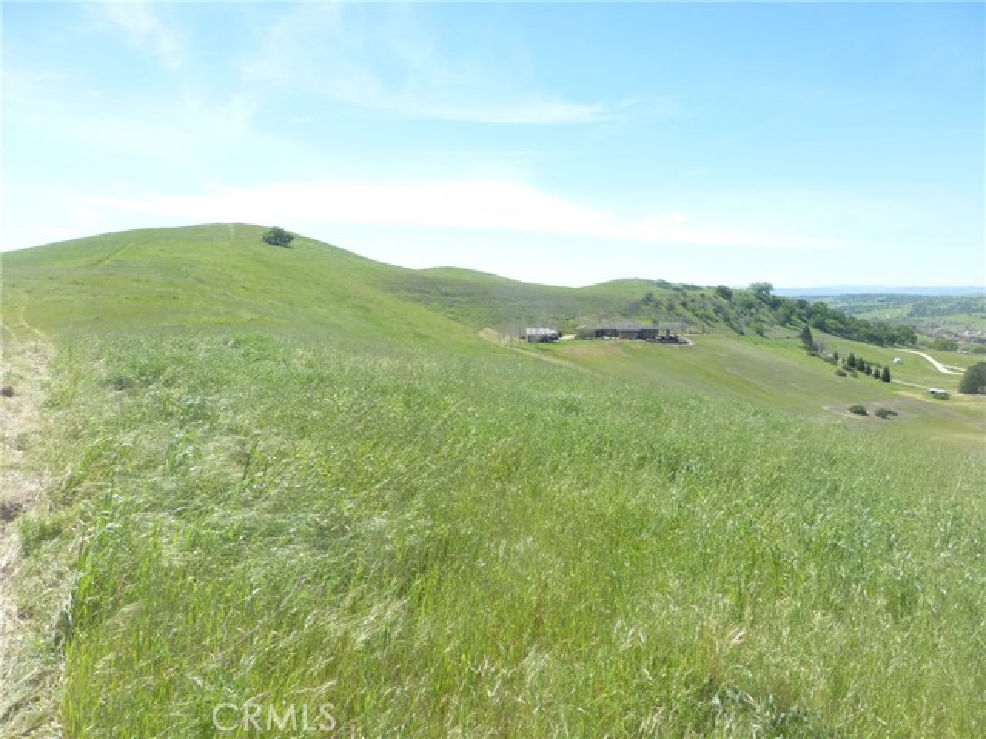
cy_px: 370
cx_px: 493
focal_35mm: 24
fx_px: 684
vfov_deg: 56.8
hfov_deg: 71.6
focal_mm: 4.3
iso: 100
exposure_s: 1/500
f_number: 4
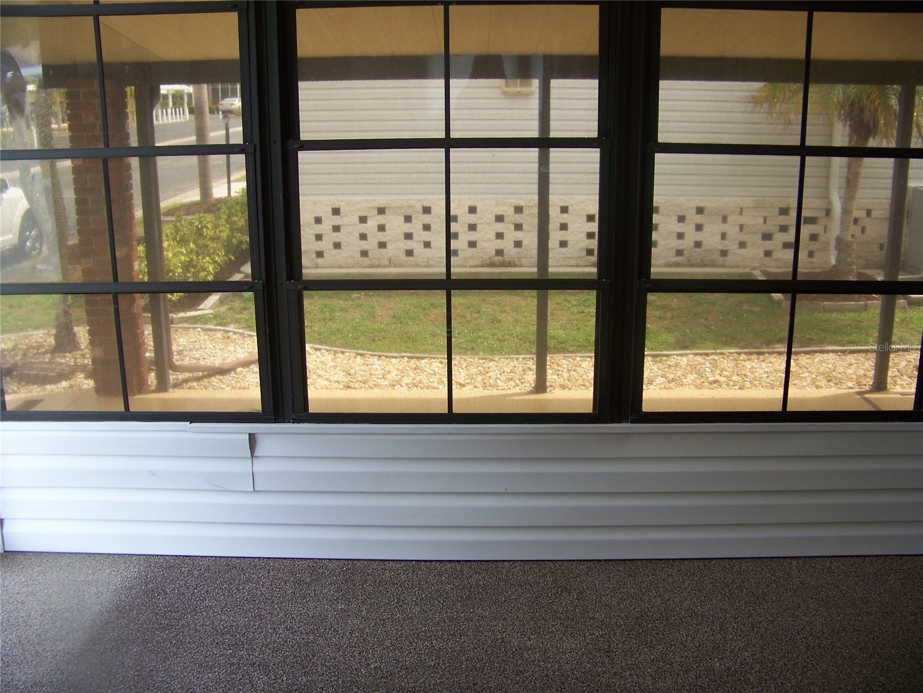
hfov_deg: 51.4
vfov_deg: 39.7
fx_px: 960
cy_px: 346
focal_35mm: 36
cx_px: 462
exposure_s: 1/50
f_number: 2.8
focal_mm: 5.85
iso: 64
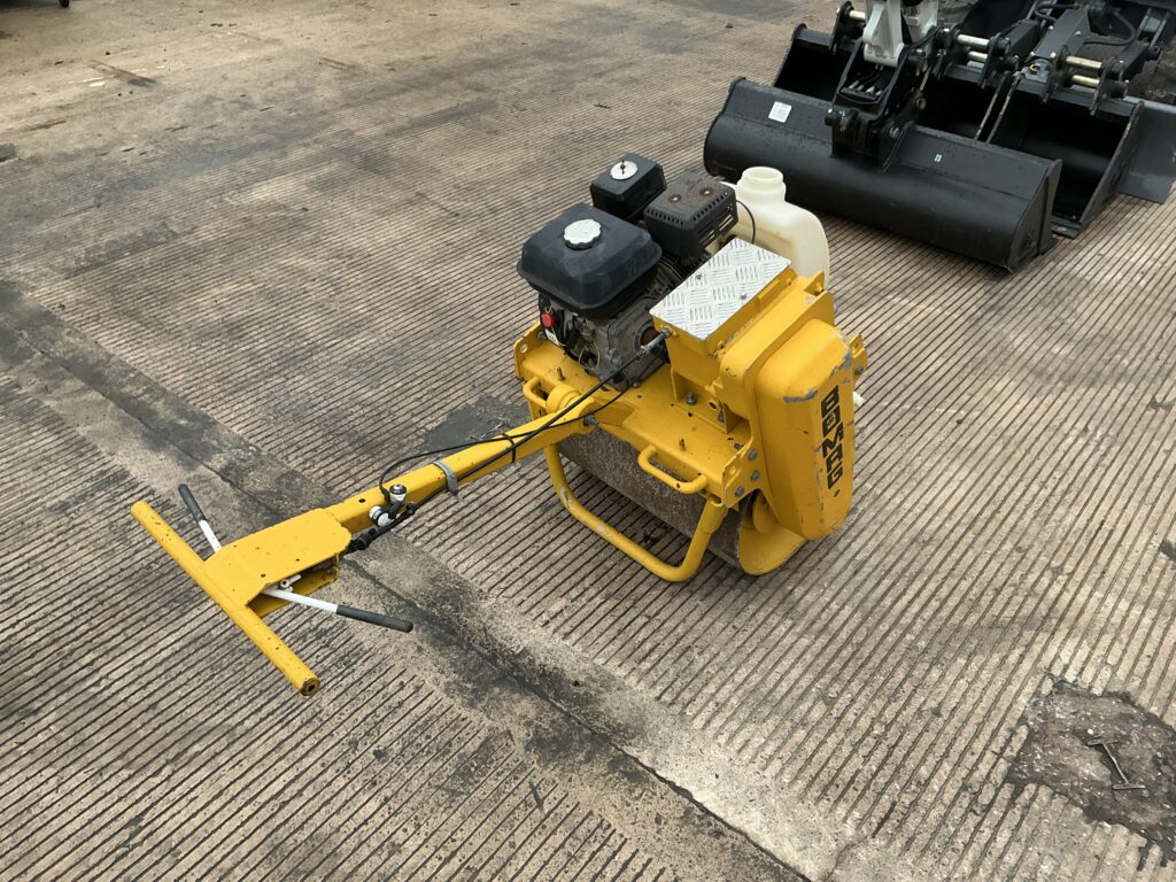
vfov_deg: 49.7
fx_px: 951
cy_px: 441
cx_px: 588
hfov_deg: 63.4
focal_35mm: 28
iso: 25
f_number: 1.8
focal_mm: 3
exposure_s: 1/367
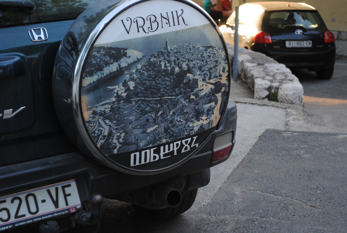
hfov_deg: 24.6
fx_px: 796
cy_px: 116
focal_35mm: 82
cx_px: 174
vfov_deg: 16.6
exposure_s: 1/60
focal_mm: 55
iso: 200
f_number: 5.6
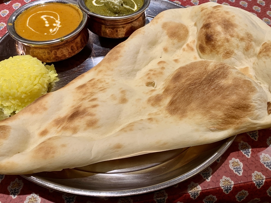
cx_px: 141
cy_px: 91
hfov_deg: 56.8
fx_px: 250
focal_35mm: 32
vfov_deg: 44.1
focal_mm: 4.25
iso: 50
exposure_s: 1/50
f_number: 1.8
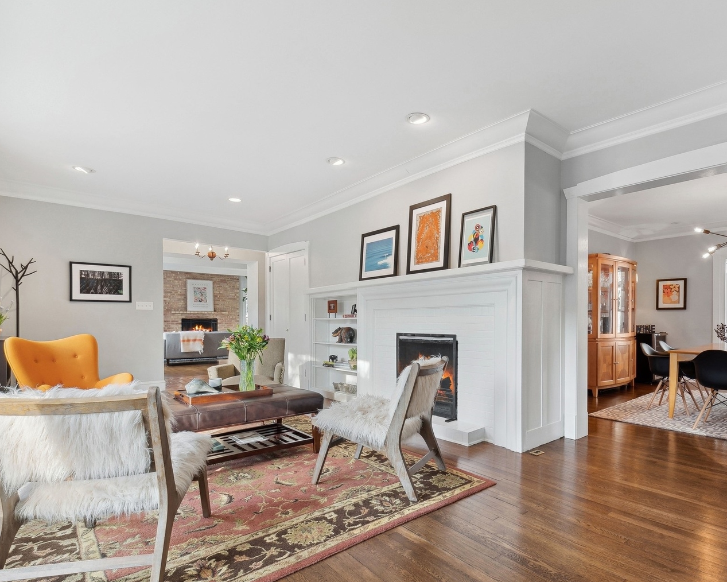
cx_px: 429
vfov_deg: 73.8
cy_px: 297
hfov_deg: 85.5
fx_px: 387
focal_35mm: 18
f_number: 8
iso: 200
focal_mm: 10
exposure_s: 1/10
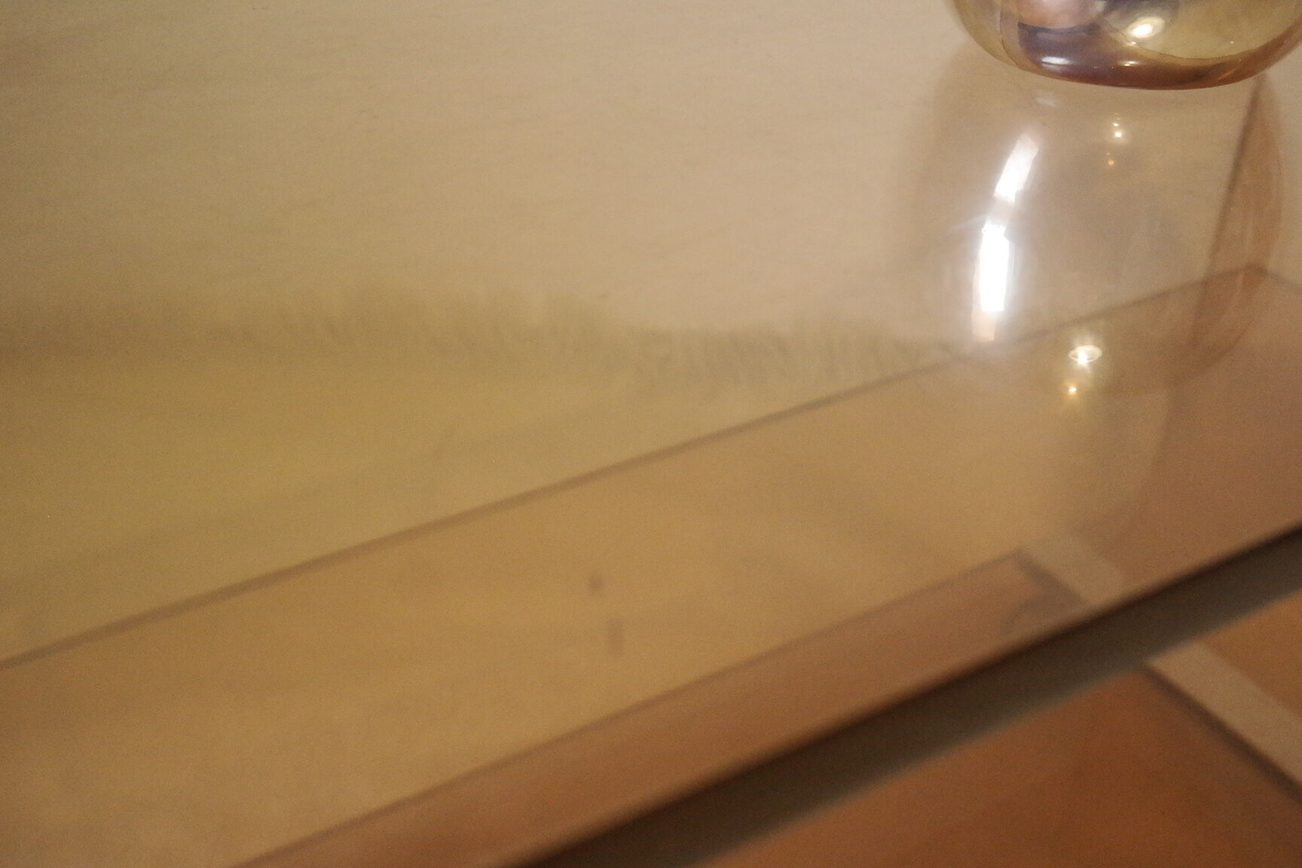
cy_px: 434
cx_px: 651
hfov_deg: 53.1
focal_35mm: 36
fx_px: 1302
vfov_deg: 36.9
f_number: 5.6
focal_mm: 24
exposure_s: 1/30
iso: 3200
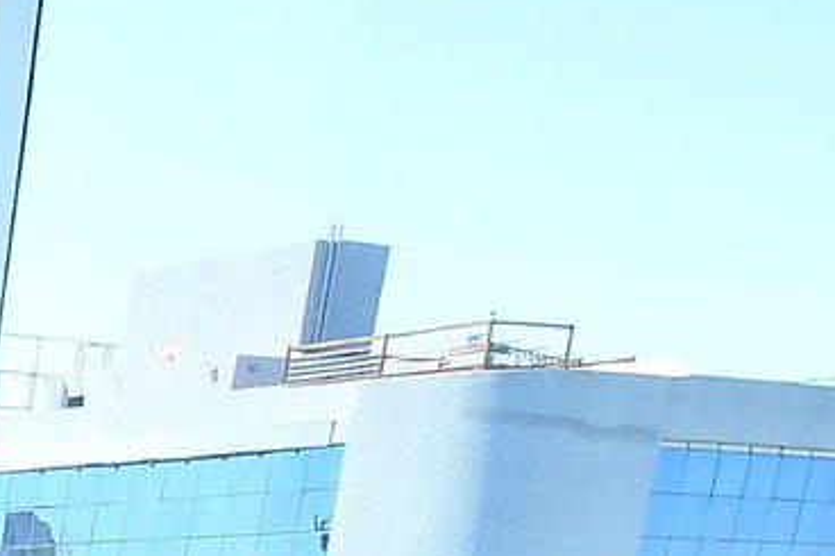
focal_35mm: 92
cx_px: -926
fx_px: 2128
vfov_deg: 11.5
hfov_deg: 16.1
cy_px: 1447
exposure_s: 1/60
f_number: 8
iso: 320
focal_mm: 11
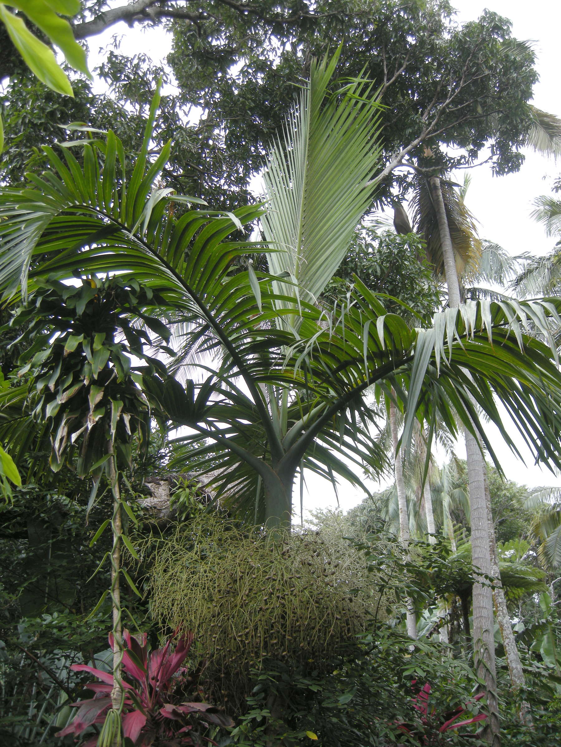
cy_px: 374
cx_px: 280
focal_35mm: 35
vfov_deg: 52.6
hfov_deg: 40.7
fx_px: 756
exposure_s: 1/73
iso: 64
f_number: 3
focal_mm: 7.5
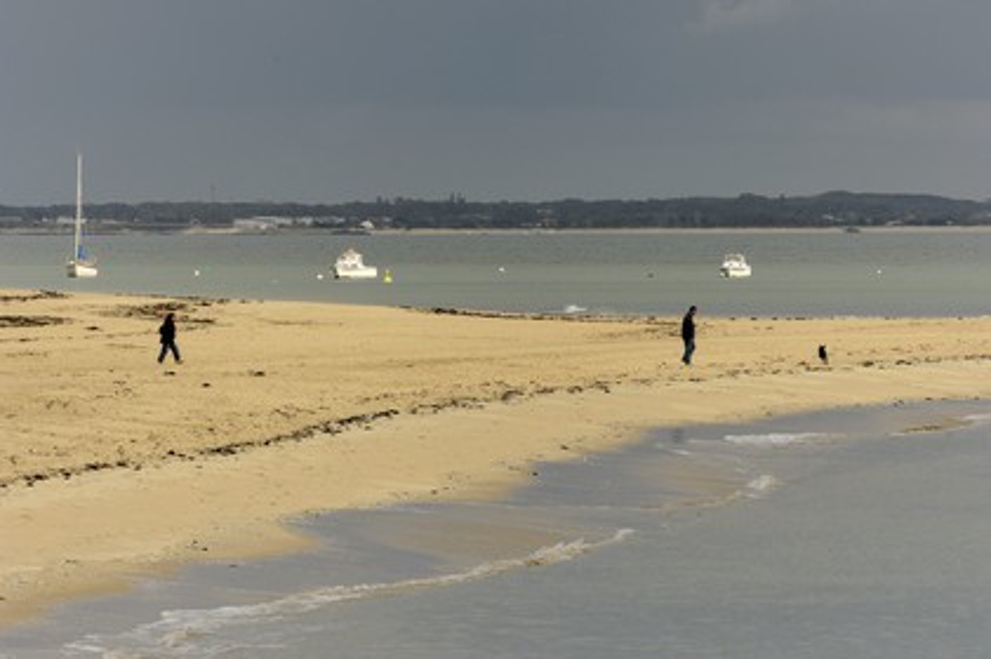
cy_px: 330
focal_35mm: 300
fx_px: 8252
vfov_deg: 4.6
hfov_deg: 6.9
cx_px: 496
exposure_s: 1/160
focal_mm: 200
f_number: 9
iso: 100
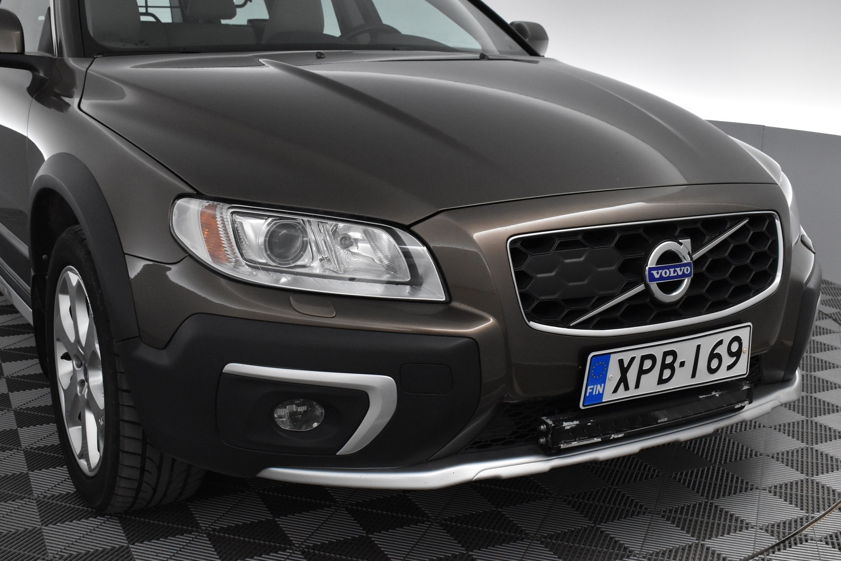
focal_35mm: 44
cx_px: 420
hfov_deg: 45.0
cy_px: 280
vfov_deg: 30.9
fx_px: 1016
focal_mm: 29
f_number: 7.1
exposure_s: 1/200
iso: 3200
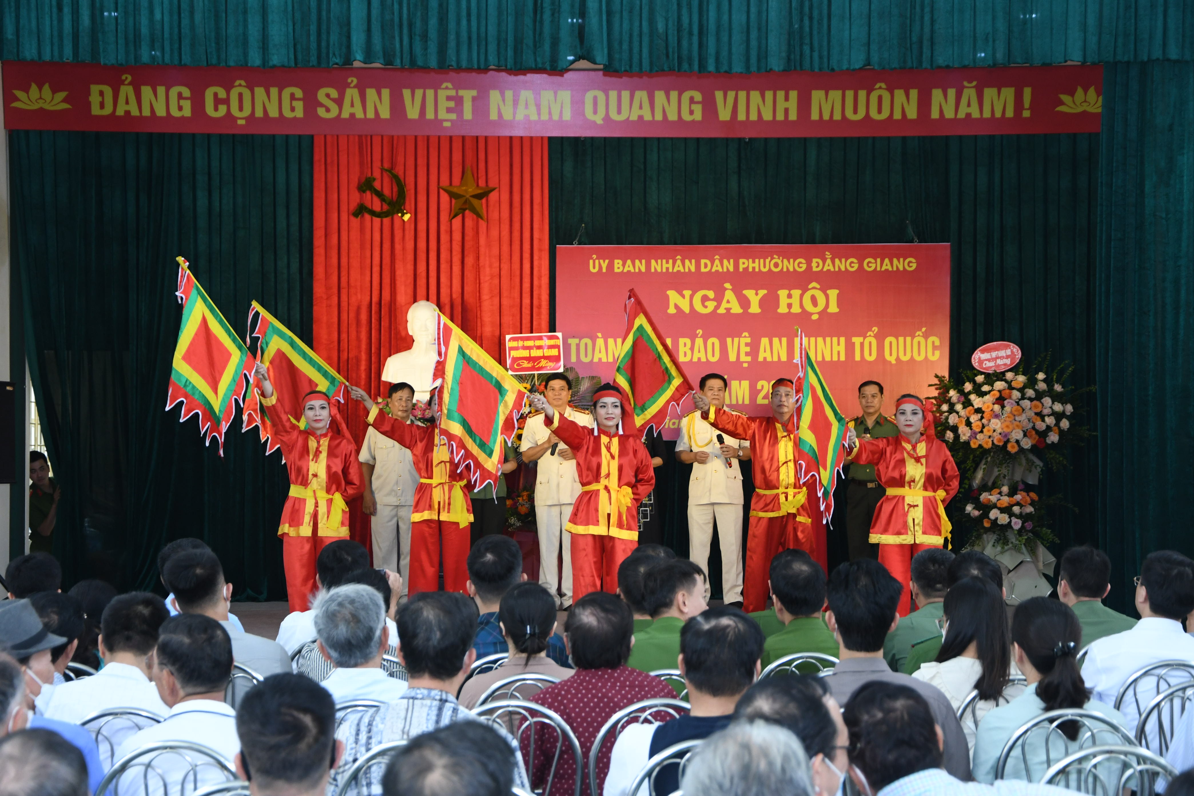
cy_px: 398
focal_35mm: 72
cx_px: 597
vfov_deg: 18.9
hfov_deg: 28.1
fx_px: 2388
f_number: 4.8
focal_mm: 48
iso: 1000
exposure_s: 1/200
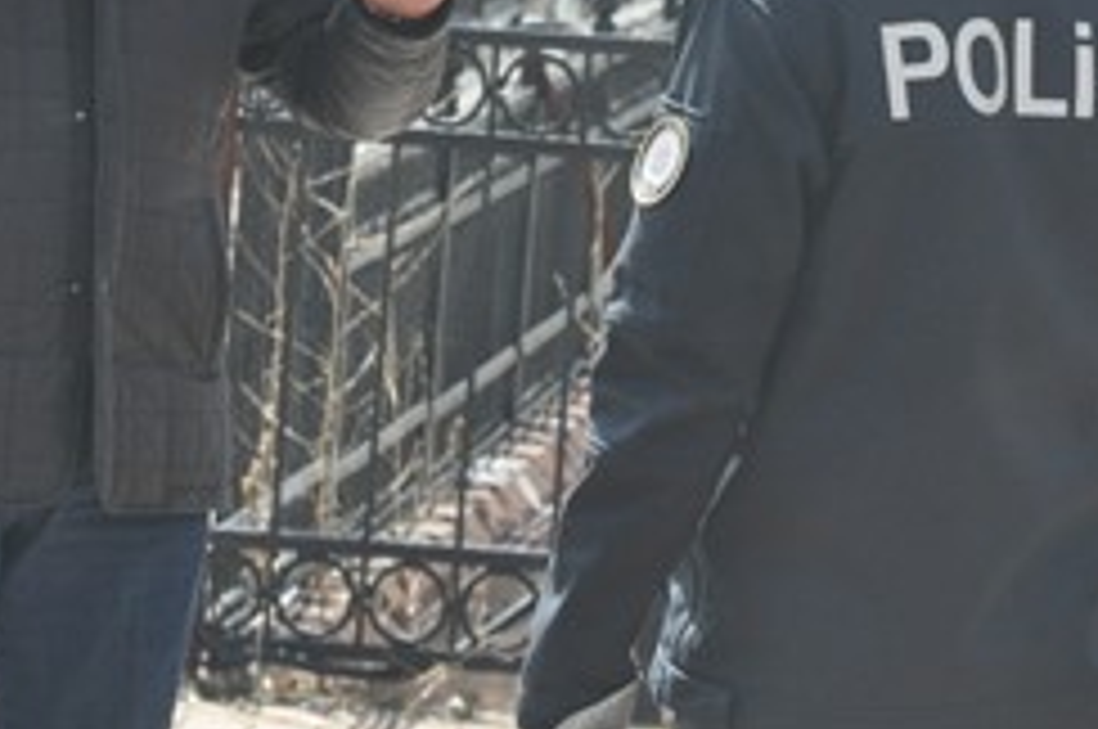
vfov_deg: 3.3
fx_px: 12772
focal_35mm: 419
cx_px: 639
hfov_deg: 4.9
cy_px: -234
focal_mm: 105
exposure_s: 1/500
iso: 800
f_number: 11
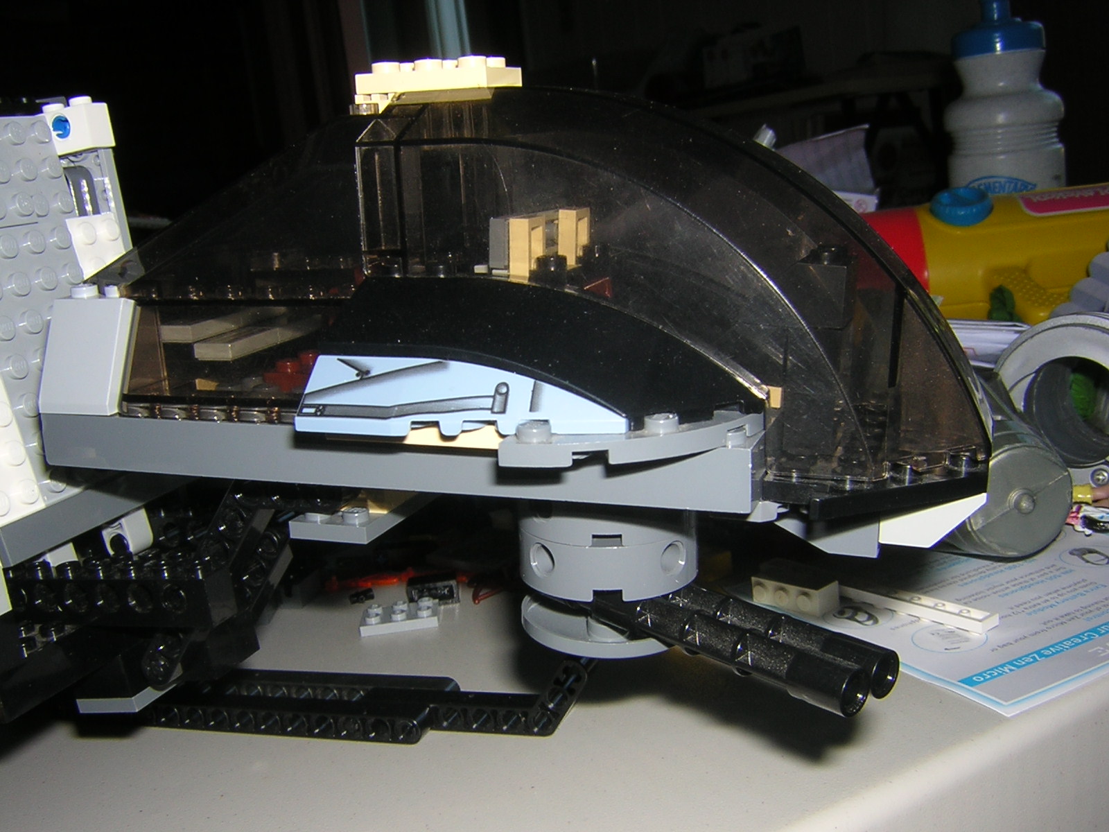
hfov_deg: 51.4
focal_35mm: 36
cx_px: 554
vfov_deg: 39.7
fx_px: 1153
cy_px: 416
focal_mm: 4.7
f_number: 5.2
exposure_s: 1/60.1
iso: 100
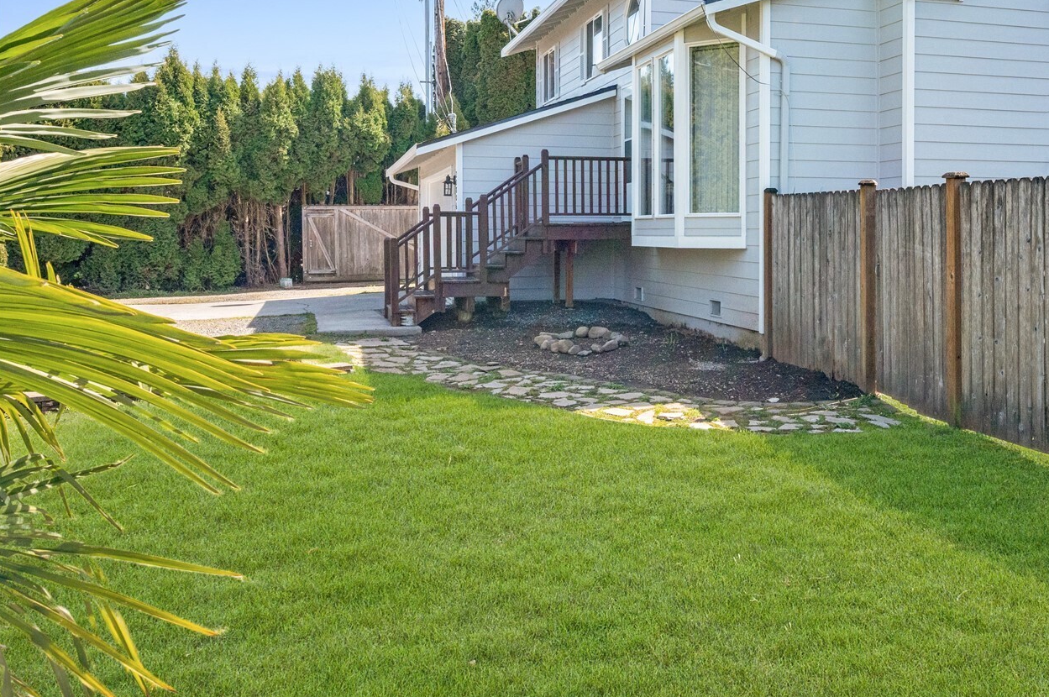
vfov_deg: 38.4
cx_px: 709
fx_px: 990
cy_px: 241
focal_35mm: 34
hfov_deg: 54.6
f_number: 13
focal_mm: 25
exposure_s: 1/640
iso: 1600
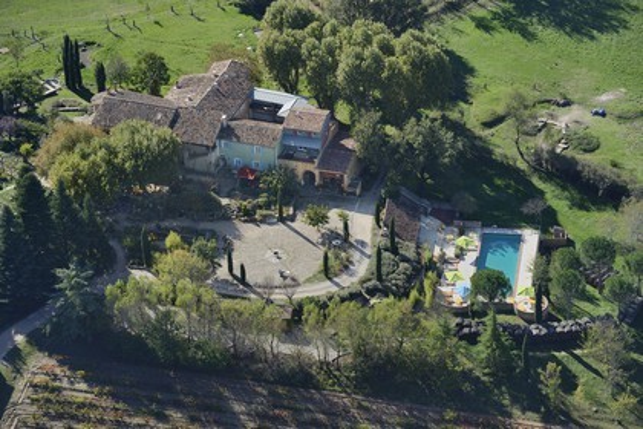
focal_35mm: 145
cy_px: 214
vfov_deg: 9.5
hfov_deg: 14.2
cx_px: 322
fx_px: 2590
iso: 800
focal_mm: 145
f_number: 7.1
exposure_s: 1/1250
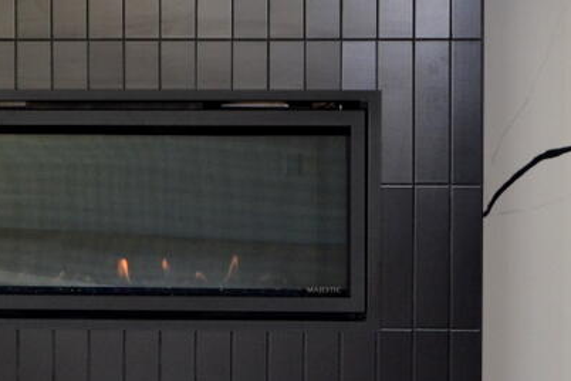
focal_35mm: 153
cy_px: 136
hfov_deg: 13.4
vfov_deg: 9.0
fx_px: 2427
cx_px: 168
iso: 640
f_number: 4.8
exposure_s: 1/60
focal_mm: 38
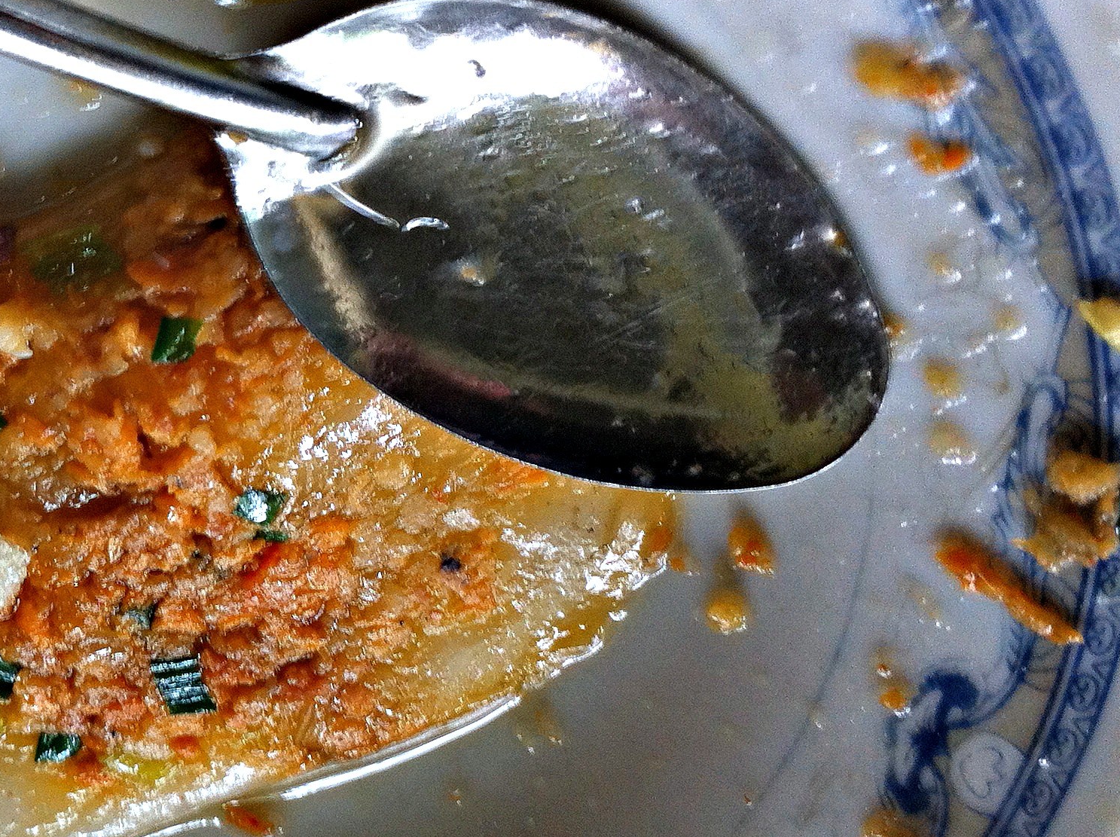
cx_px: 155
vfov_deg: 24.0
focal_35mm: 61
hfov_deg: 30.6
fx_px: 1971
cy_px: 474
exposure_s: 1/17
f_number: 2.8
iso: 80
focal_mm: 3.85
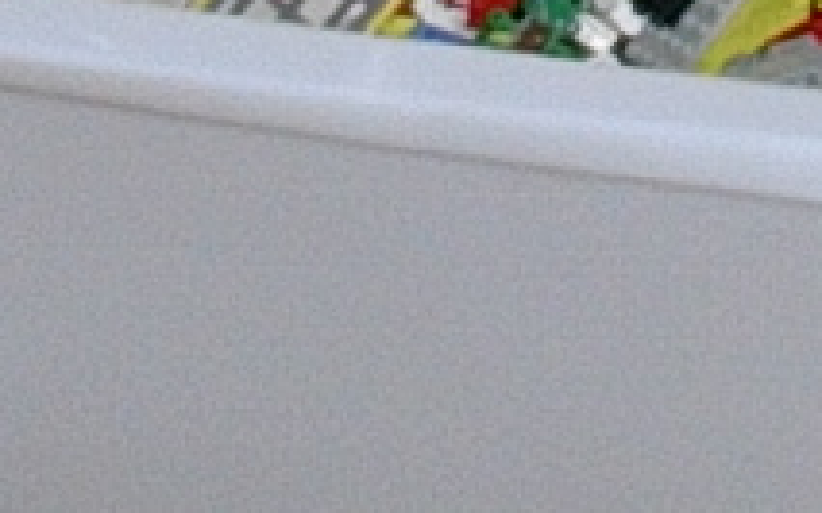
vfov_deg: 4.3
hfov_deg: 7.0
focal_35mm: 295
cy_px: -1107
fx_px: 6607
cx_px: 1173
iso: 70
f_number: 2.7
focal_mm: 5.6
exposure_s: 1/64
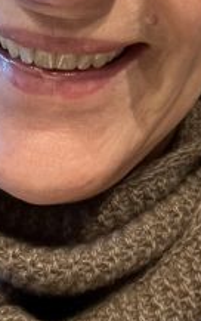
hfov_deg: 14.8
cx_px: 52
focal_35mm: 88
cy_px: -53
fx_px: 770
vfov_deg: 22.0
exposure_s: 1/33
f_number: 2.2
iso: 320
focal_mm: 2.71
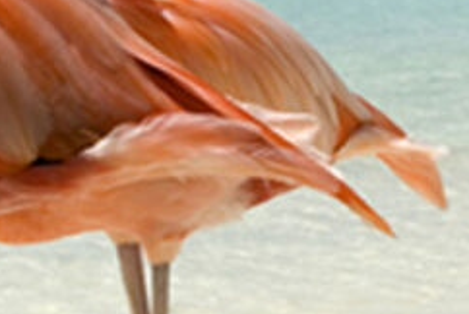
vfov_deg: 7.6
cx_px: 456
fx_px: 2348
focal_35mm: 180
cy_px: 107
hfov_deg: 11.3
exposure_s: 1/320
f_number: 8
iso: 100
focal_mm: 18
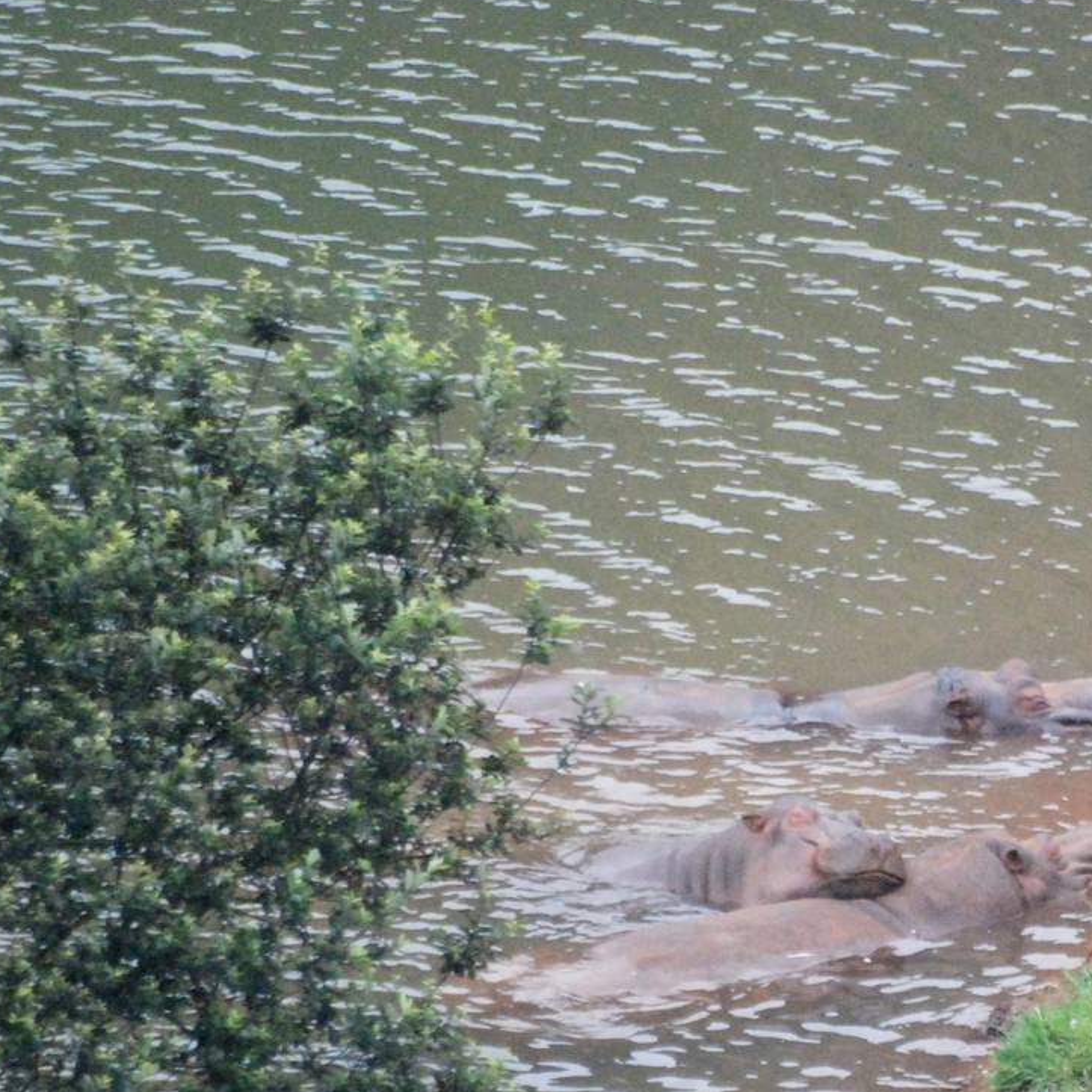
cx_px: 976
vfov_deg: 2.1
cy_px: 741
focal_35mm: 847
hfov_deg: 2.1
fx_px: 30230
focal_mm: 300
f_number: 5.6
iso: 1600
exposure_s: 1/800
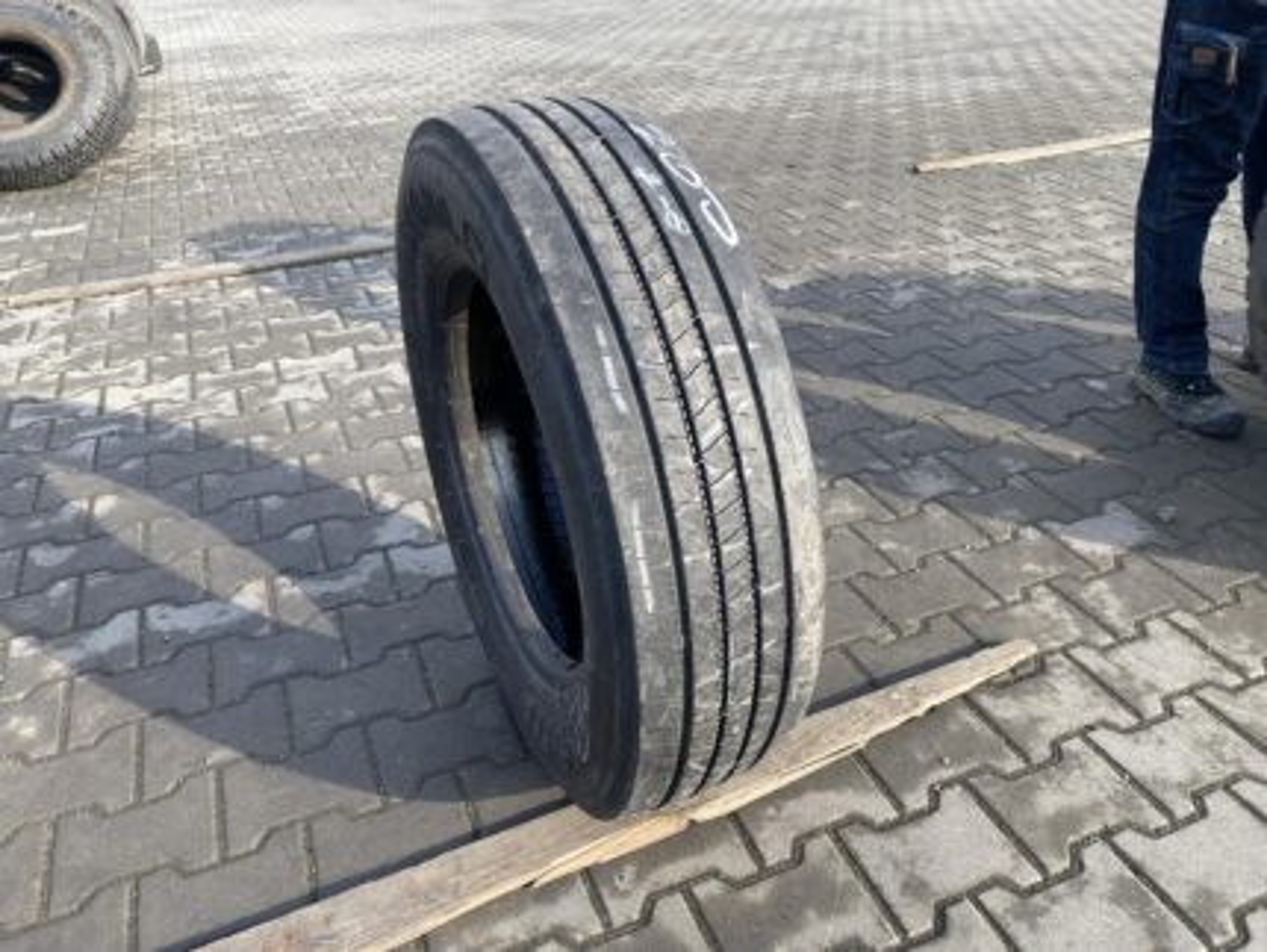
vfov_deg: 53.1
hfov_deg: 67.3
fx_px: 952
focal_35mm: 26
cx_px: 634
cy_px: 476
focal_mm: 4.25
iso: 32
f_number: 1.8
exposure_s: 1/400
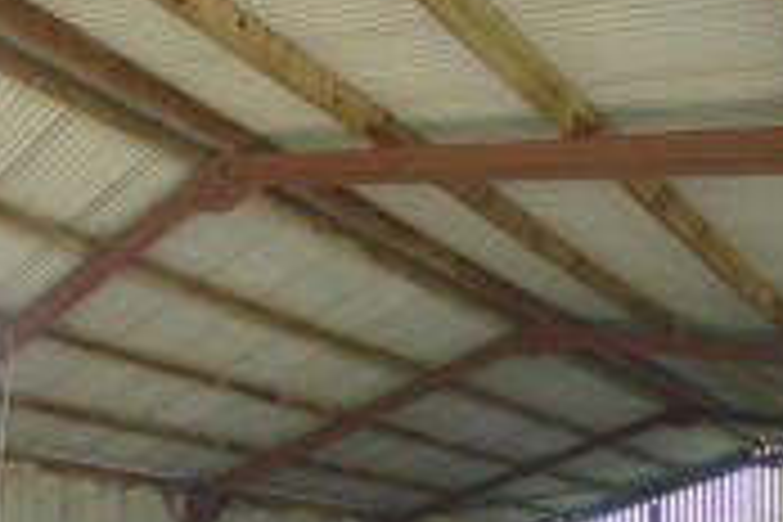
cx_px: 333
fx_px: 892
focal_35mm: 41
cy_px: 605
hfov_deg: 47.3
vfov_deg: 28.8
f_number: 4
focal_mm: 10
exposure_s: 1/60
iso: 560
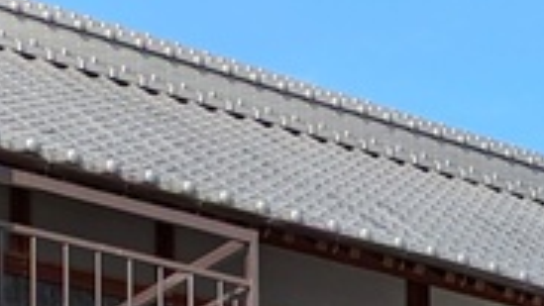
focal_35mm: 143
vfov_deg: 7.3
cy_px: 1007
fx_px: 2063
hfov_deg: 14.0
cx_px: 825
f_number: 1.89
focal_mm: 5.43
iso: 44
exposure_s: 1/1393
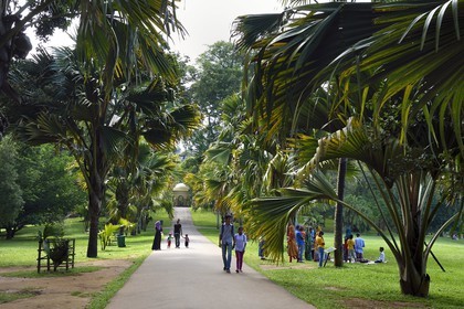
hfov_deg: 53.1
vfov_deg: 36.9
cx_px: 232
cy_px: 154
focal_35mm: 36
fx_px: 464
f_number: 7.1
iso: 200
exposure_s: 1/125
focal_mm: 36
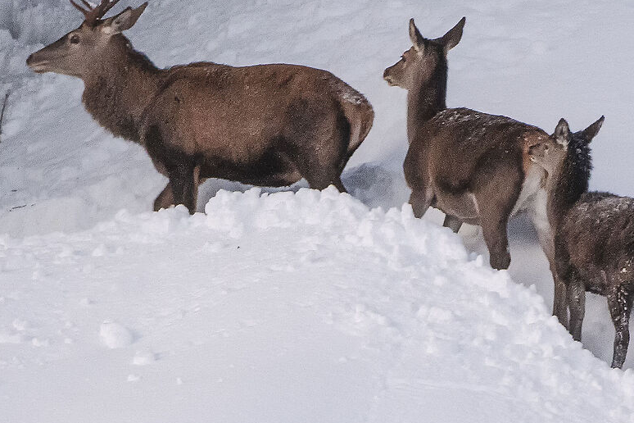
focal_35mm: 1442
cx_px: 529
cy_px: 252
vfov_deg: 1.0
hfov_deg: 1.4
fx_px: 25393
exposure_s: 1/125
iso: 3200
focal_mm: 310
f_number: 5.6
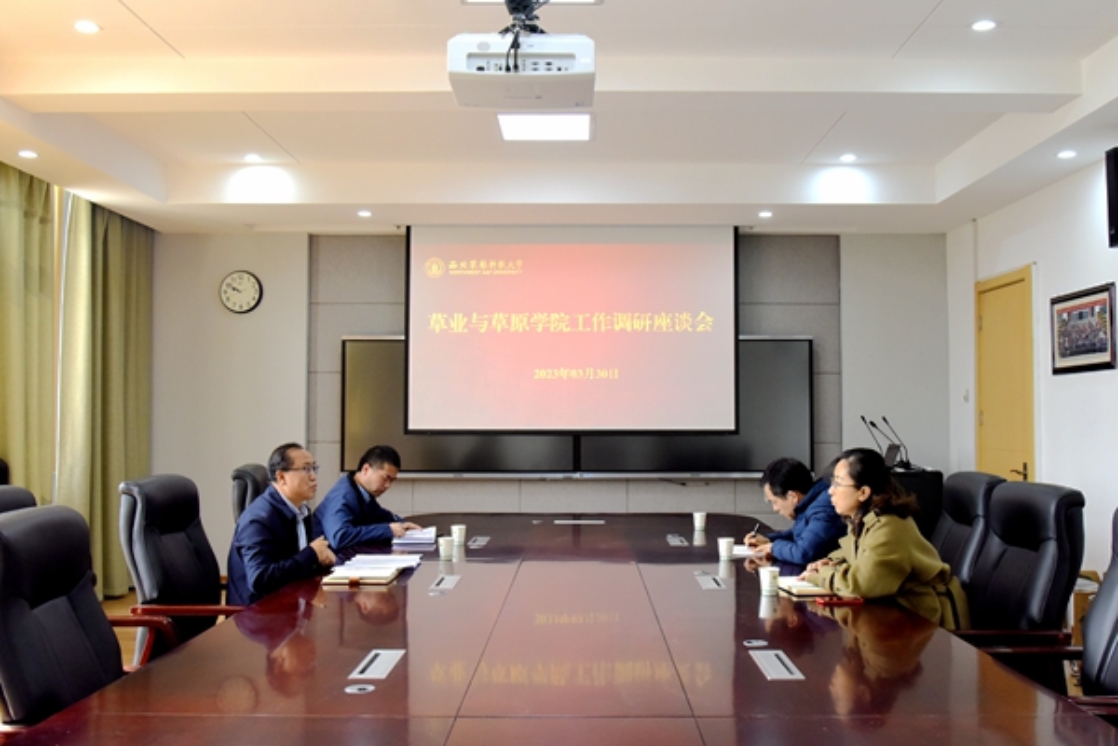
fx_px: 869
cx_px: 559
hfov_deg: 65.5
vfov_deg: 46.4
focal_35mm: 28
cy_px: 373
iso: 1600
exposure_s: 1/180
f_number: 6.7
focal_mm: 28
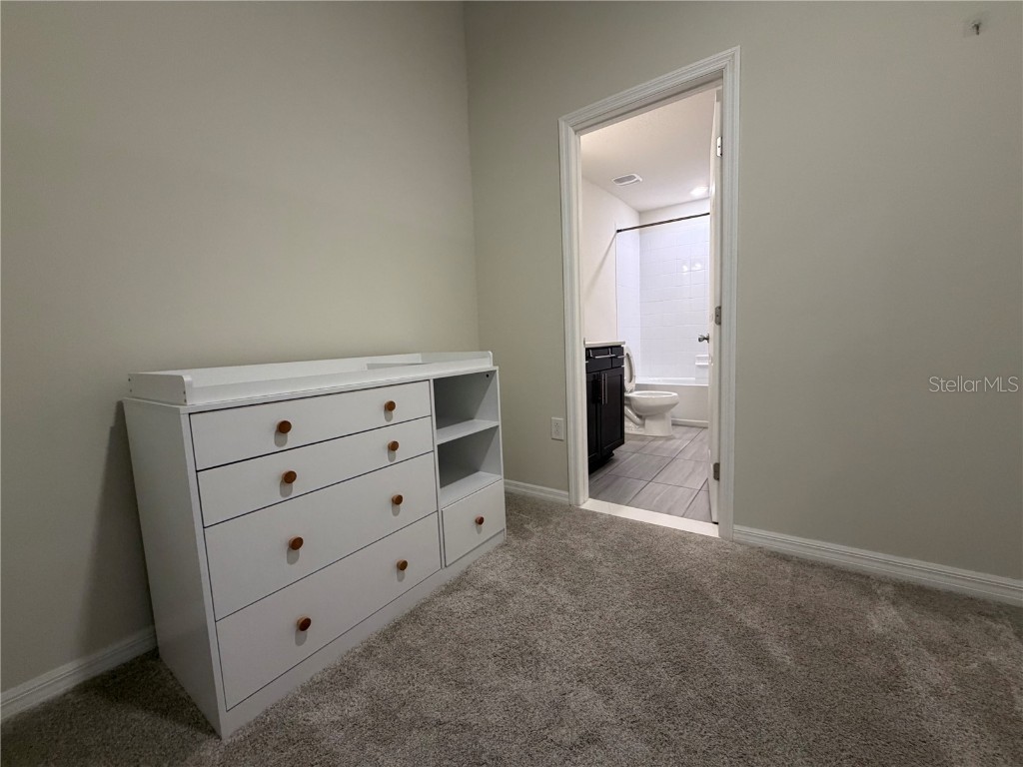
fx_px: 414
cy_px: 384
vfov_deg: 85.7
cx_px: 512
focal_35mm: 14
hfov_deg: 102.1
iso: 250
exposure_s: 1/60
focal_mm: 2.22
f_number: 2.2
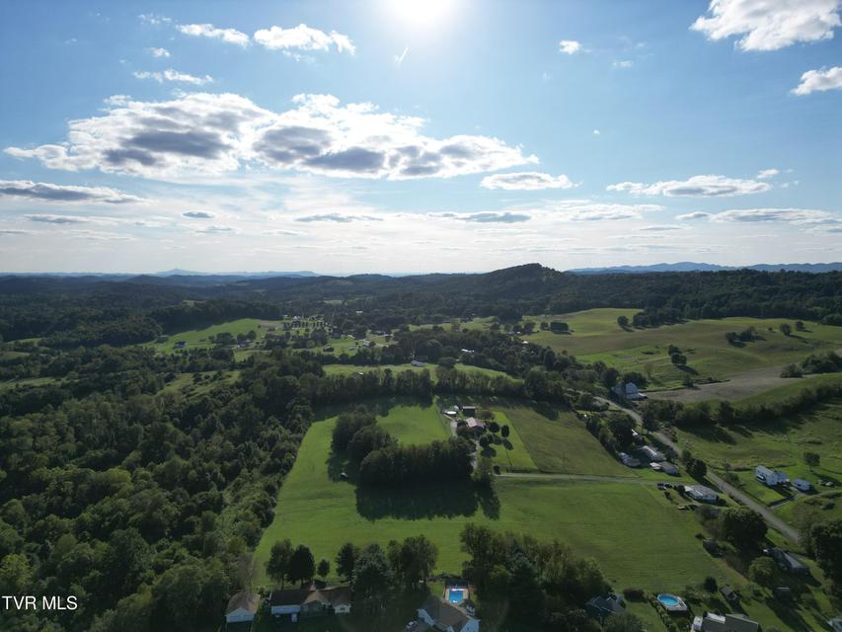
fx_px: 584
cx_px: 421
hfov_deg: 71.6
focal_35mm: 24
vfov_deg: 56.8
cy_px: 316
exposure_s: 1/6000
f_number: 1.7
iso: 100
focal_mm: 6.72
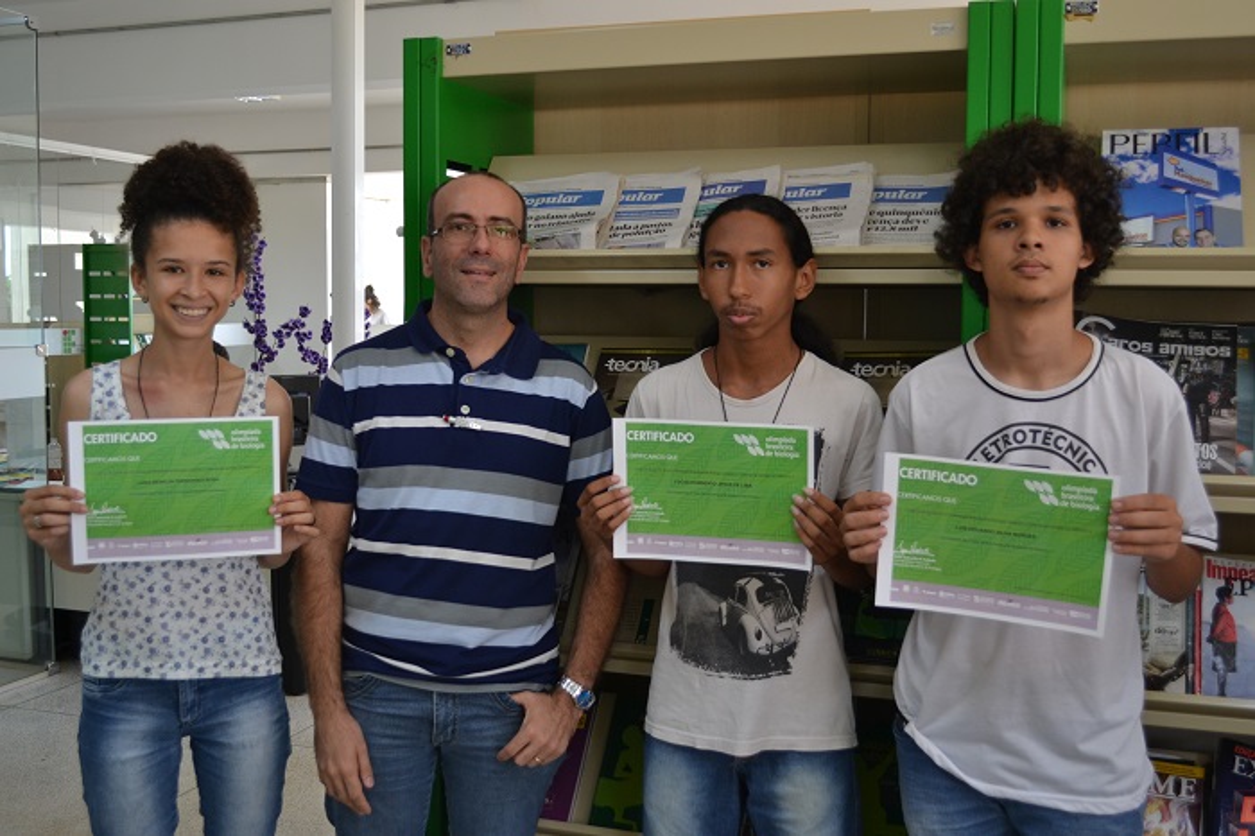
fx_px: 1254
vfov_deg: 36.8
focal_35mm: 36
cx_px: 628
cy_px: 418
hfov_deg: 53.2
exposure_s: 1/60
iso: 400
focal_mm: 24
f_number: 4
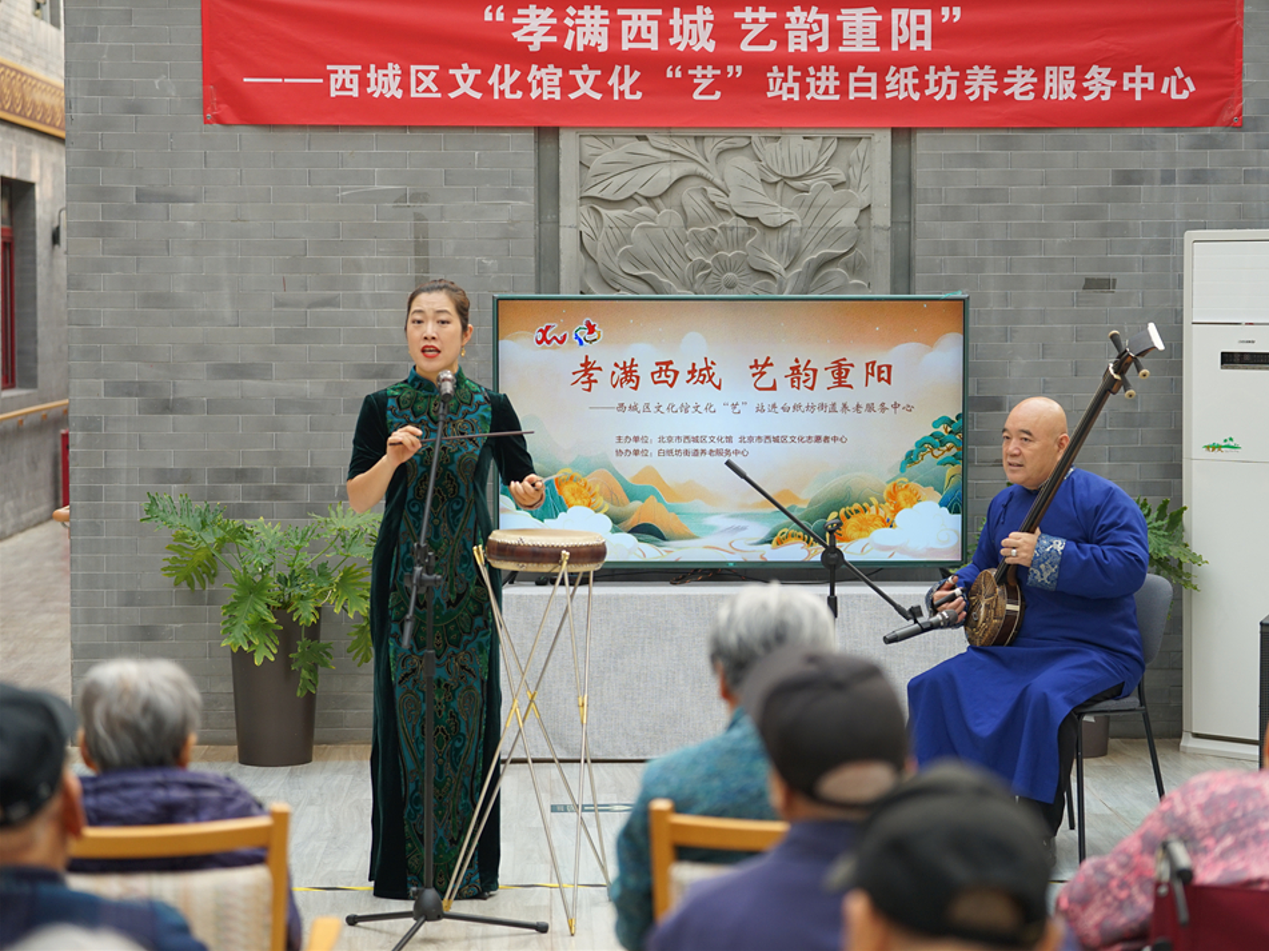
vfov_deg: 17.8
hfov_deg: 23.5
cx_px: 719
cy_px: 472
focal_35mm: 83
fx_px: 3042
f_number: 2.8
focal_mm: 76
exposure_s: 1/320
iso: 400
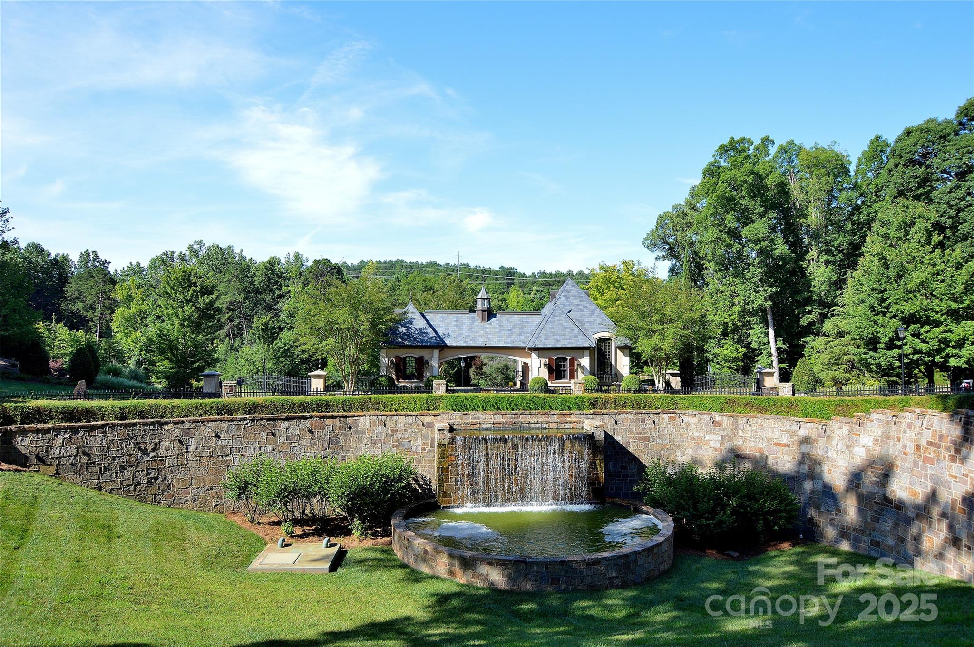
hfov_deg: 73.8
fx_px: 649
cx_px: 487
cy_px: 324
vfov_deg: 53.0
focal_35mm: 24
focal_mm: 16
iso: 200
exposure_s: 1/1000
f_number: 4.5
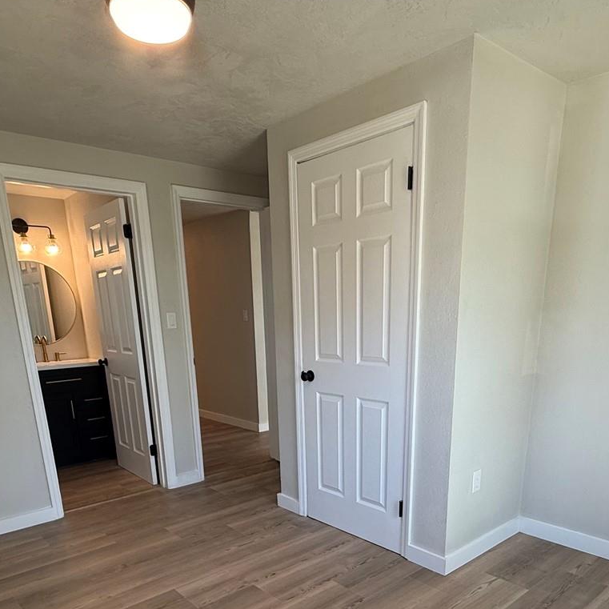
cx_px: 314
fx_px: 518
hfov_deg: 60.9
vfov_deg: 57.3
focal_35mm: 26
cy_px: 469
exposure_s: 1/120
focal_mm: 2.22
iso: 100
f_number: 2.2
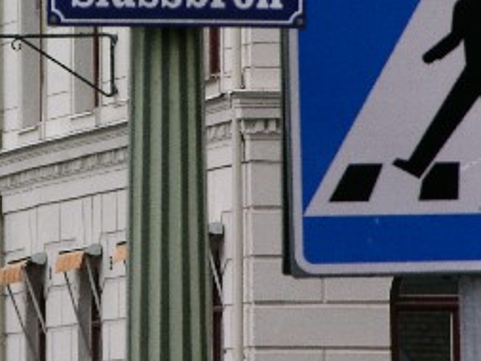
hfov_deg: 3.0
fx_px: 9036
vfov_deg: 2.3
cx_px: 130
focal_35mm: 650
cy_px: -8
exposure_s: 1/91.9
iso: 50
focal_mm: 71.2
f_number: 5.3
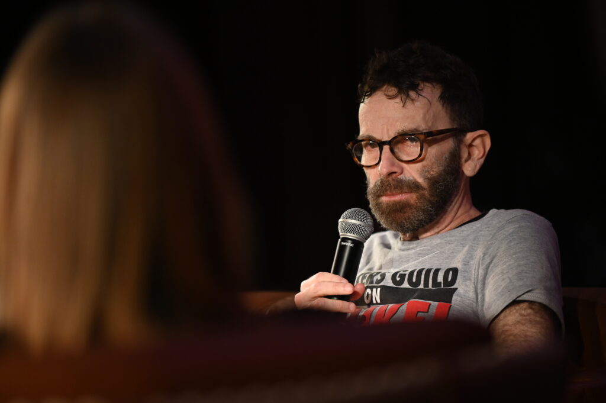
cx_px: 303
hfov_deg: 10.3
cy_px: 202
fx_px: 3364
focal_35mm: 200
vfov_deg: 6.9
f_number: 2.8
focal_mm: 200
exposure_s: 1/200
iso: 1600
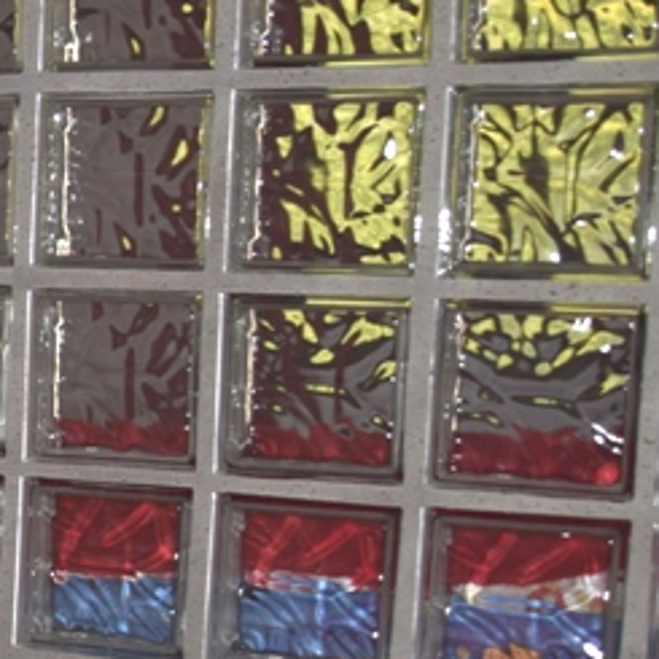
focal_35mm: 108
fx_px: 2326
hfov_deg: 12.8
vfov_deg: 16.0
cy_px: 506
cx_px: -871
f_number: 3.5
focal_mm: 18
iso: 100
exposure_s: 1/200
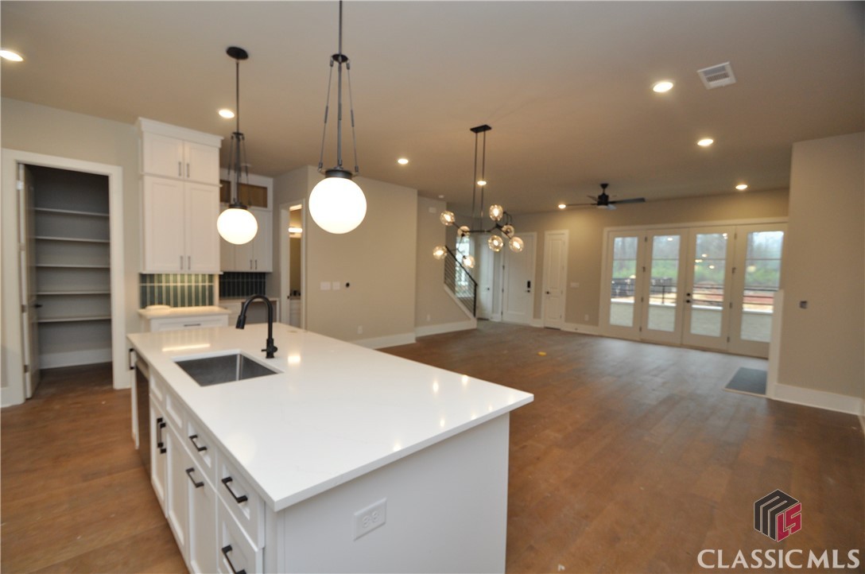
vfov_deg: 77.1
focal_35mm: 15
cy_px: 287
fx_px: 360
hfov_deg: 100.5
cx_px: 432
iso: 400
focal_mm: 10
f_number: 5
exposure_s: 1/100
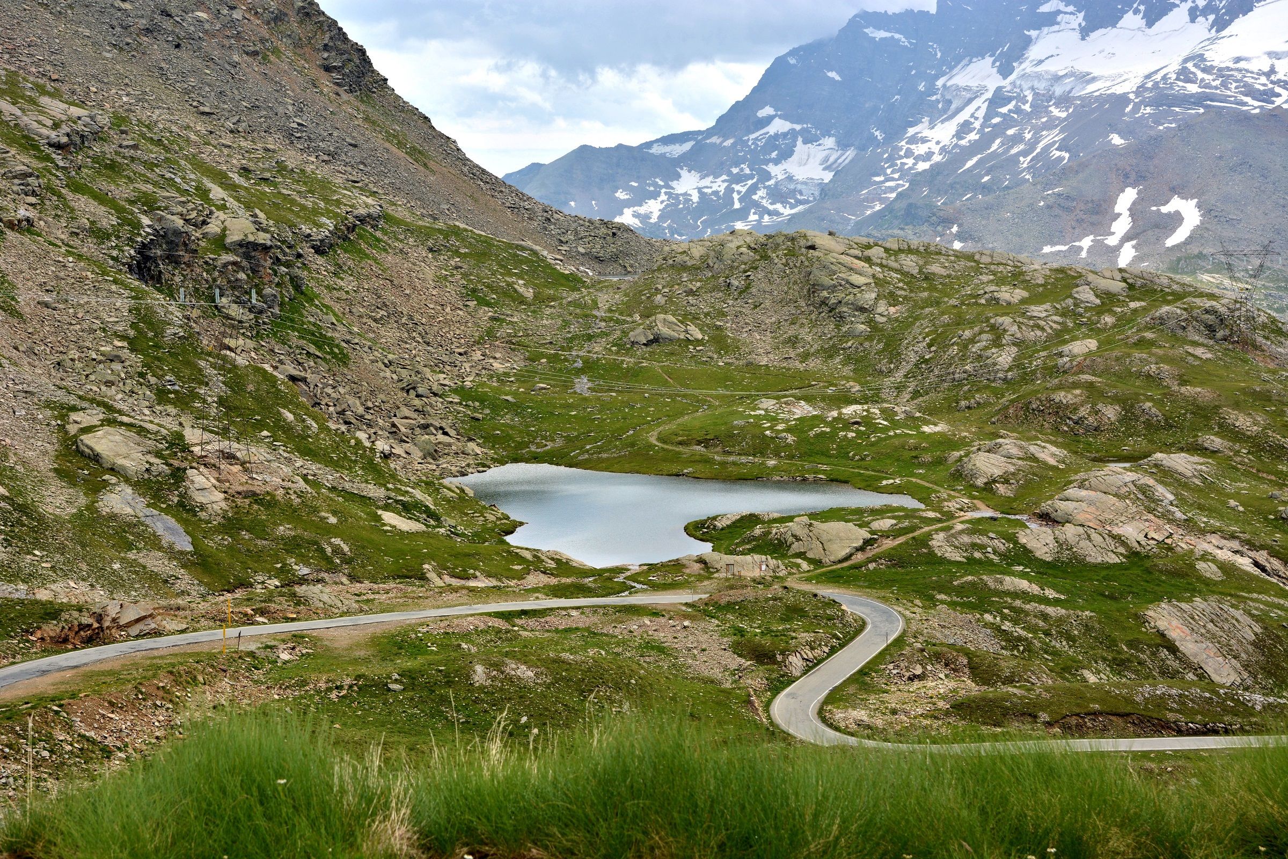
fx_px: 1825
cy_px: 430
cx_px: 644
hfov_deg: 38.9
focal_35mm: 51
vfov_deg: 26.5
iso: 100
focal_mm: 34
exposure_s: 1/250
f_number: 8
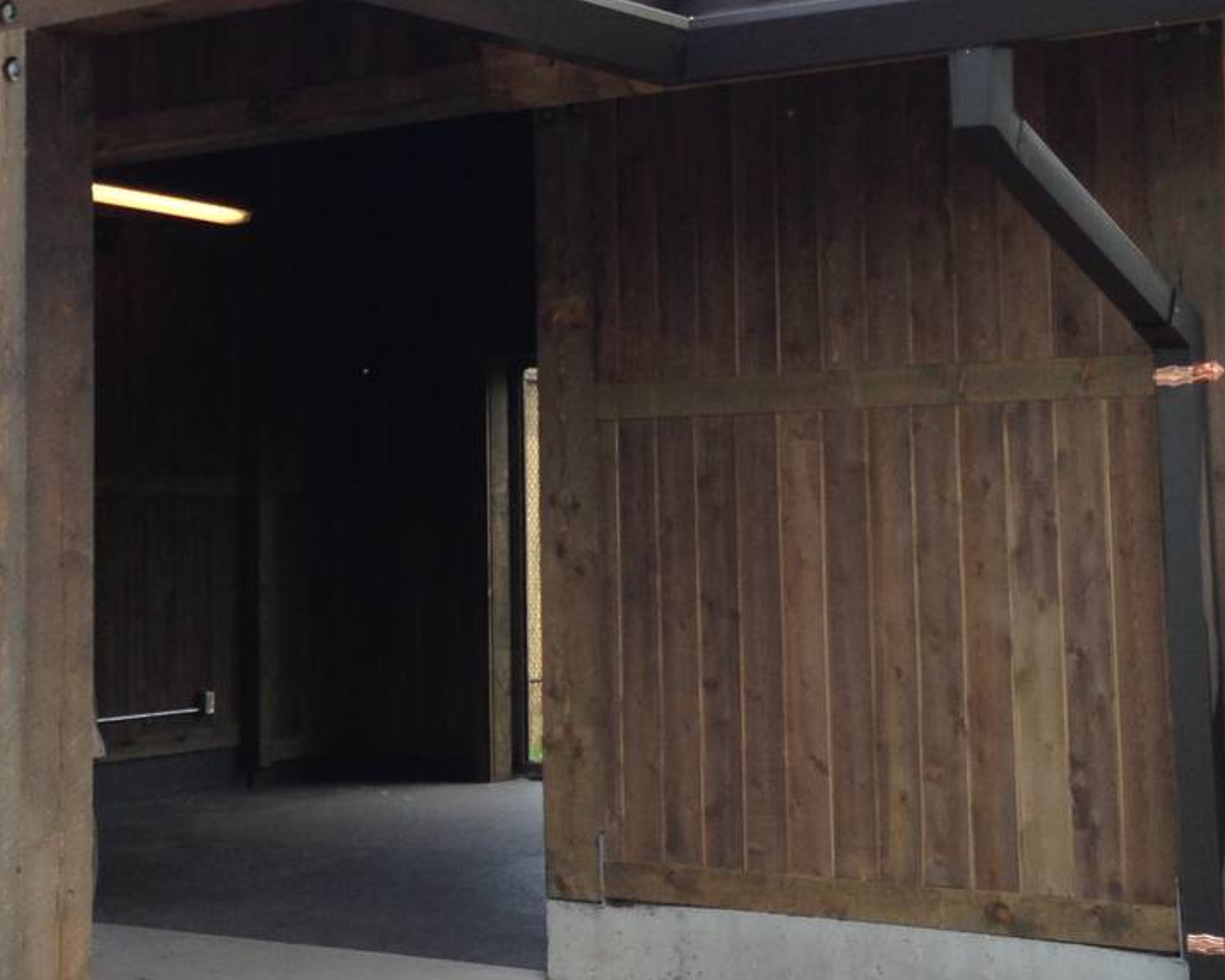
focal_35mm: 72
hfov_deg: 26.3
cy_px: 287
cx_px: 474
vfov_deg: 21.1
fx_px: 2611
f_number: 2.4
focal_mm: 4.13
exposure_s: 1/531
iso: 50
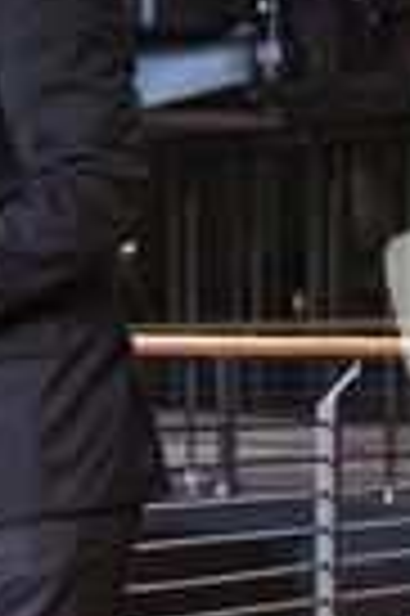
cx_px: -153
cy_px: 504
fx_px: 3408
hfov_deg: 6.8
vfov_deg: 10.3
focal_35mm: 199
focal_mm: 68
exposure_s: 1/250
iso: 6400
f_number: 5
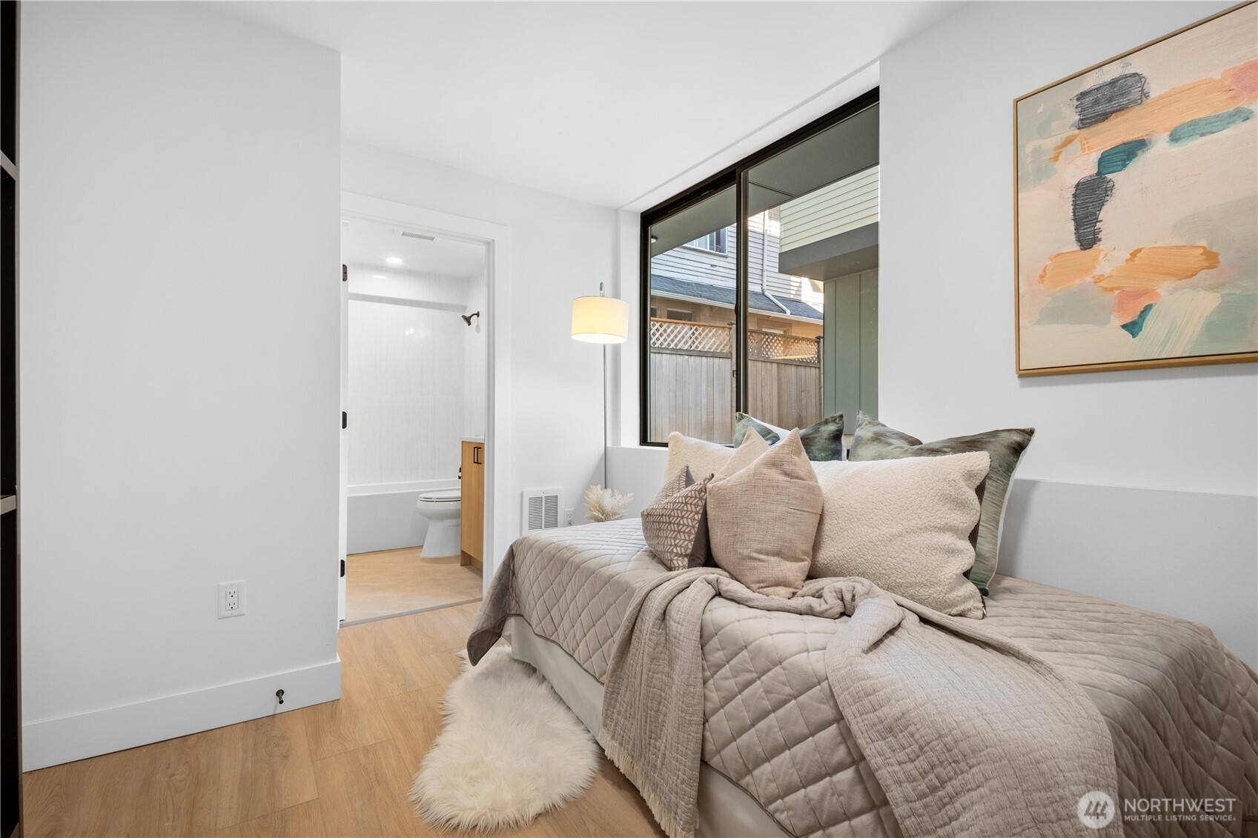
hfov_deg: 100.4
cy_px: 419
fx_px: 524
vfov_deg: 77.3
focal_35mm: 15
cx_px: 629
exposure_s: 1
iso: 160
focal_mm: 10
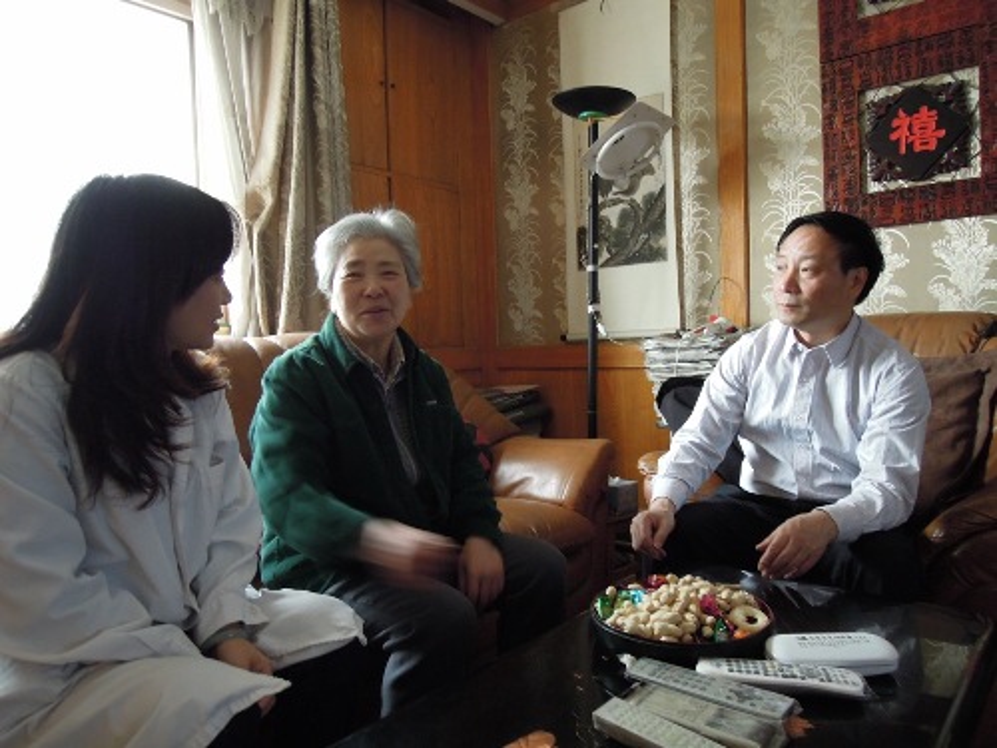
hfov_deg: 71.6
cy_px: 374
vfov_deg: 56.8
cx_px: 498
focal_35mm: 24
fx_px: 691
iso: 500
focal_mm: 4.3
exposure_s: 1/8
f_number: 2.8
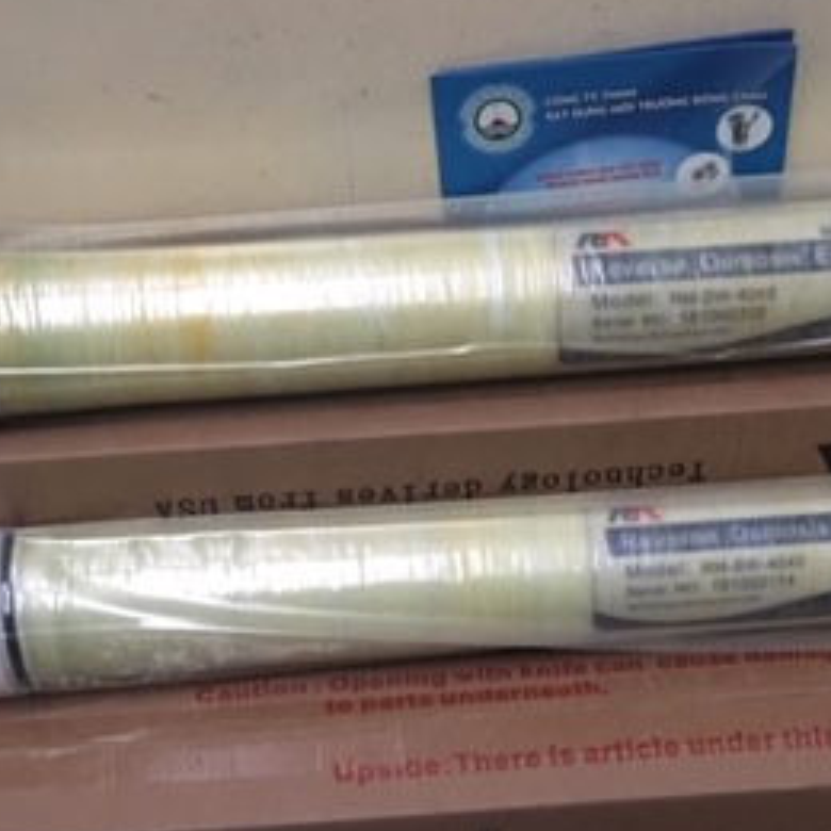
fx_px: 1711
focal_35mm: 63
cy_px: 745
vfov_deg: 26.4
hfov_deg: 27.2
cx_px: 511
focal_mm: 4.15
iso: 160
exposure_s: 1/8
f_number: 2.2
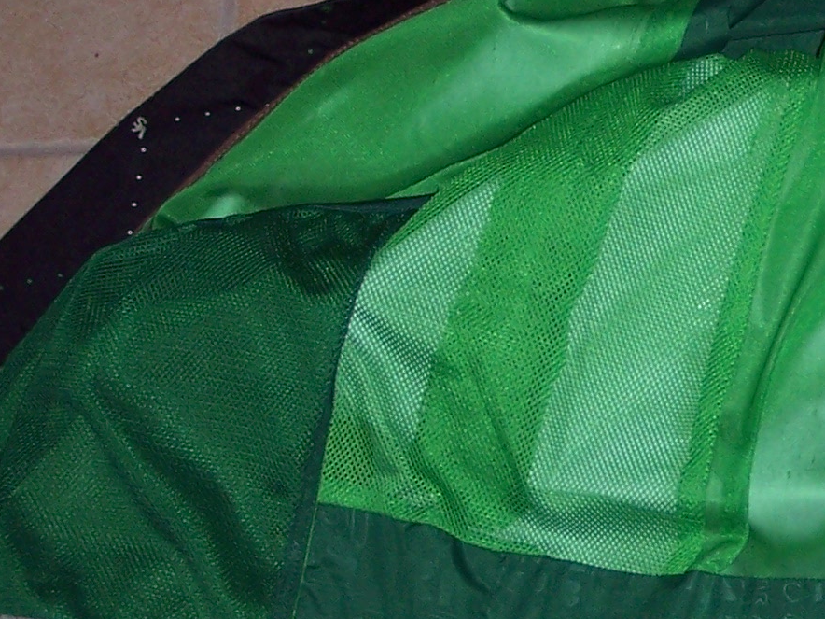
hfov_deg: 14.9
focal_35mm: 126
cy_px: 257
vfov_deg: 11.8
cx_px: 1103
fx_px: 3003
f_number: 2.8
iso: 100
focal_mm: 8
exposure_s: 1/60
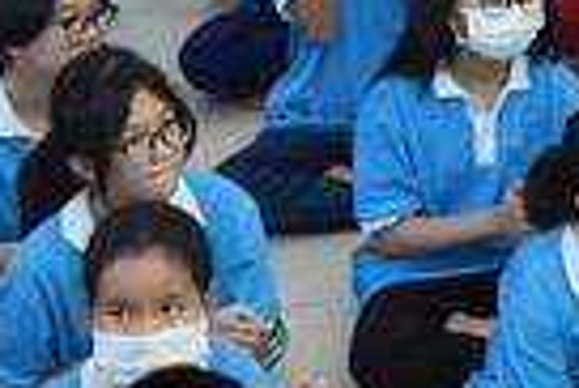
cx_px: 617
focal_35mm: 162
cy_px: -141
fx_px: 2608
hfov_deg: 12.5
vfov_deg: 8.4
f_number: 5
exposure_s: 1/125
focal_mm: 34
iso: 2000
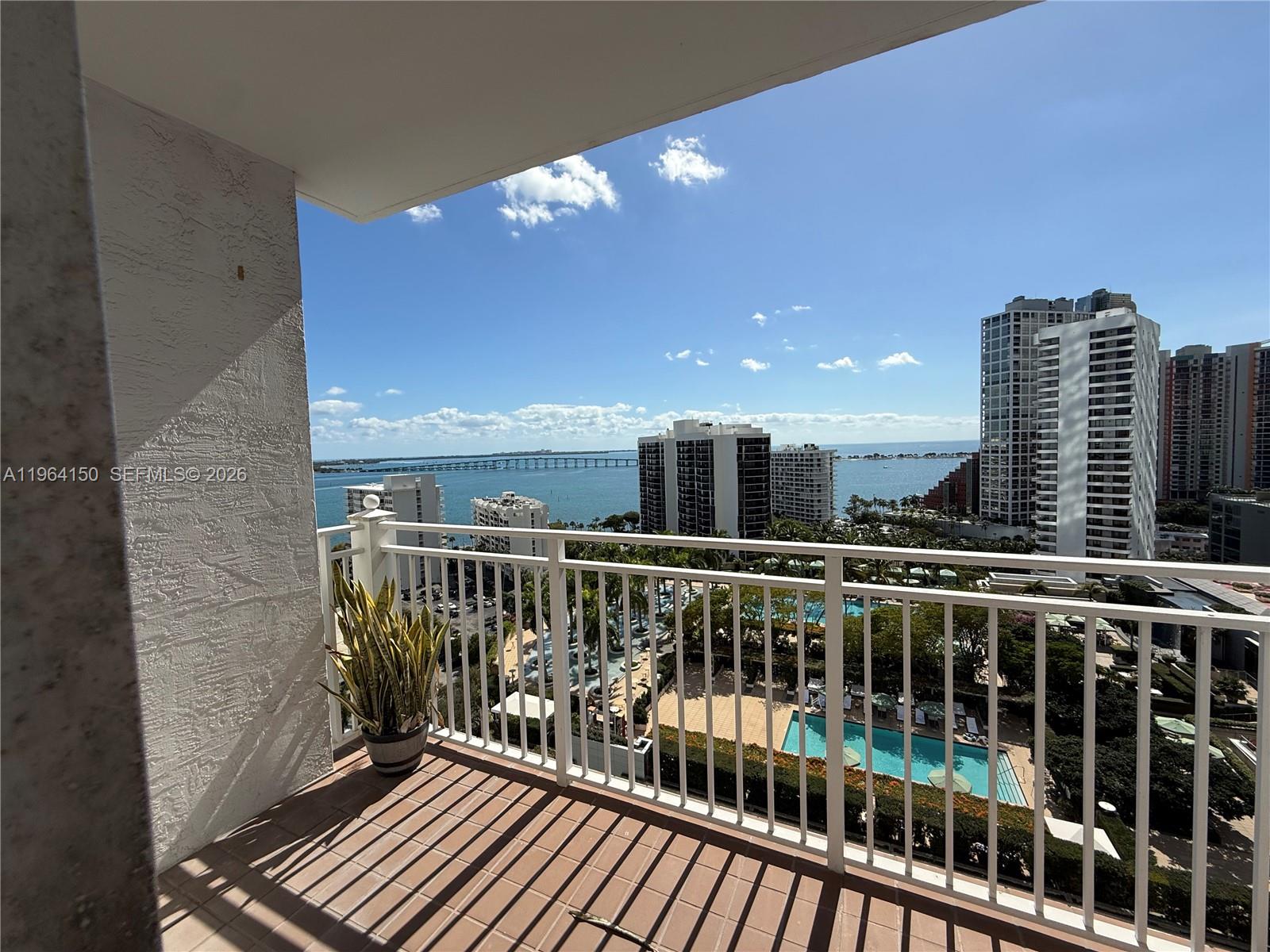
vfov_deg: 85.7
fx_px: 514
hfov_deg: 102.1
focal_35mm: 14
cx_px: 635
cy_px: 476
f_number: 2.2
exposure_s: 1/4425
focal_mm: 2.22
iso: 50
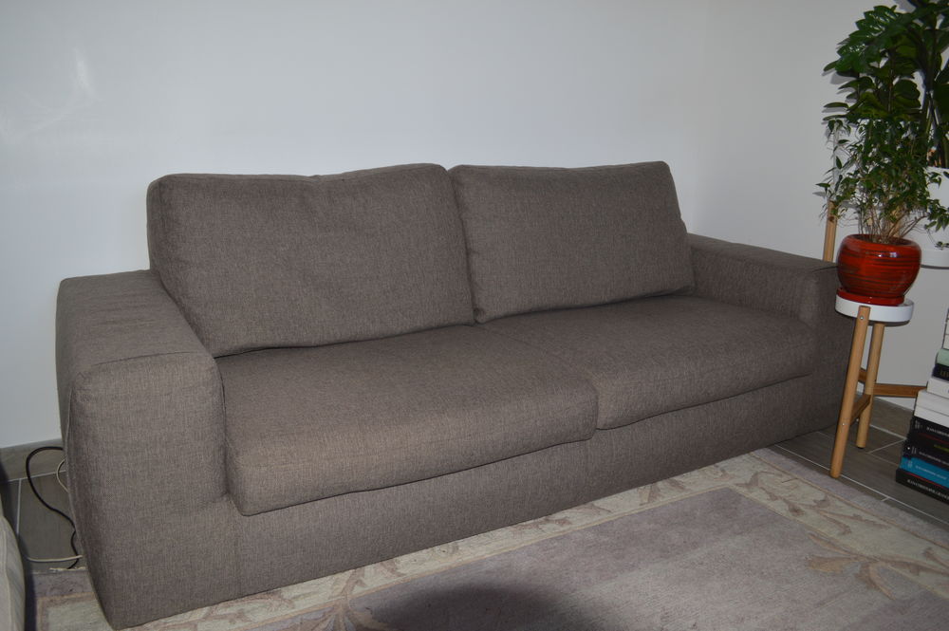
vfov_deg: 47.9
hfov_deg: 67.4
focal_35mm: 27
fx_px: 711
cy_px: 316
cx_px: 474
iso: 200
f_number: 3.5
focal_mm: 18
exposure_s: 1/60
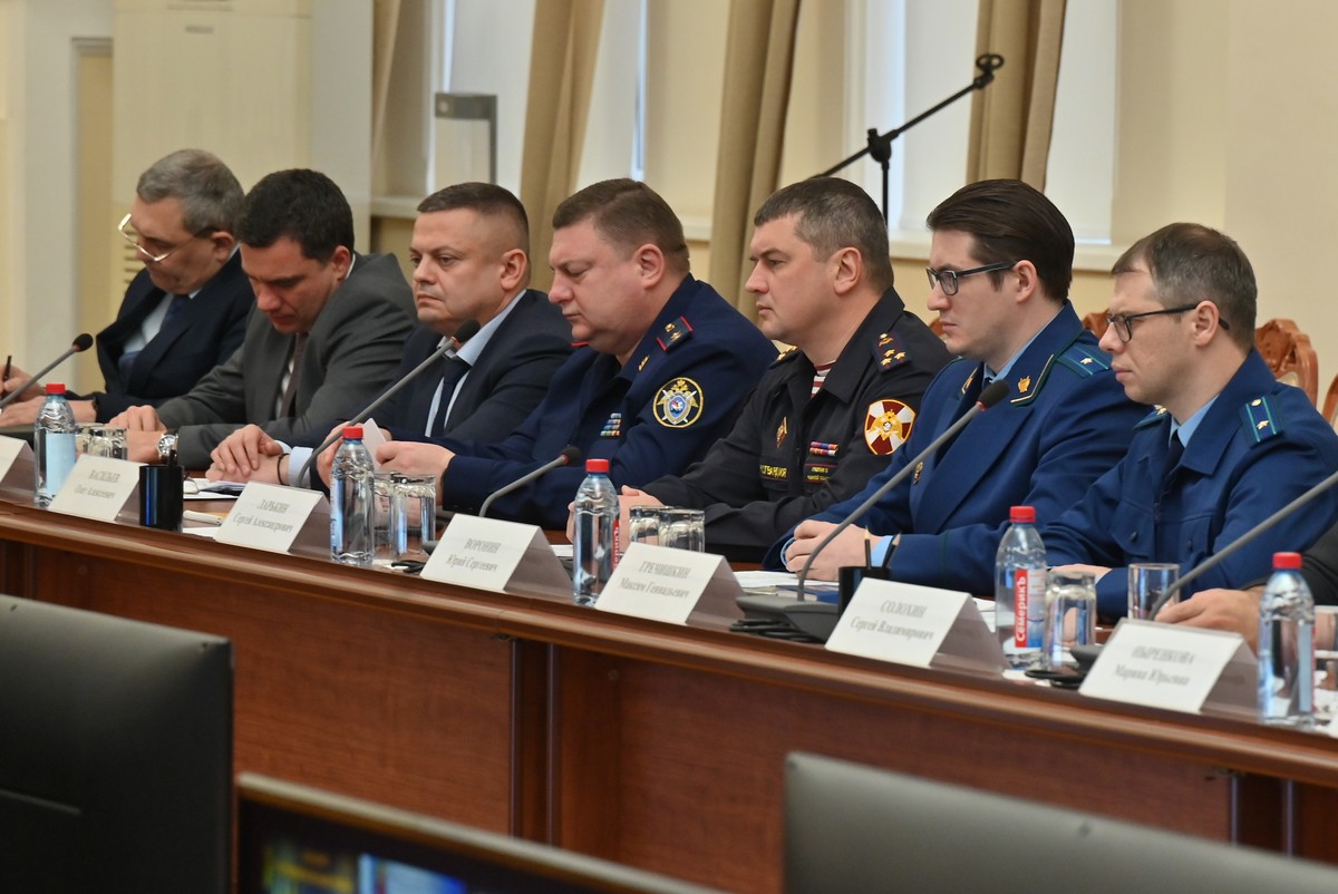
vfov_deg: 6.1
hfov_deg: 9.1
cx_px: 669
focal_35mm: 225
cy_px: 447
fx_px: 8368
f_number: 6.3
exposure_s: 1/40
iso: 1600
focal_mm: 150
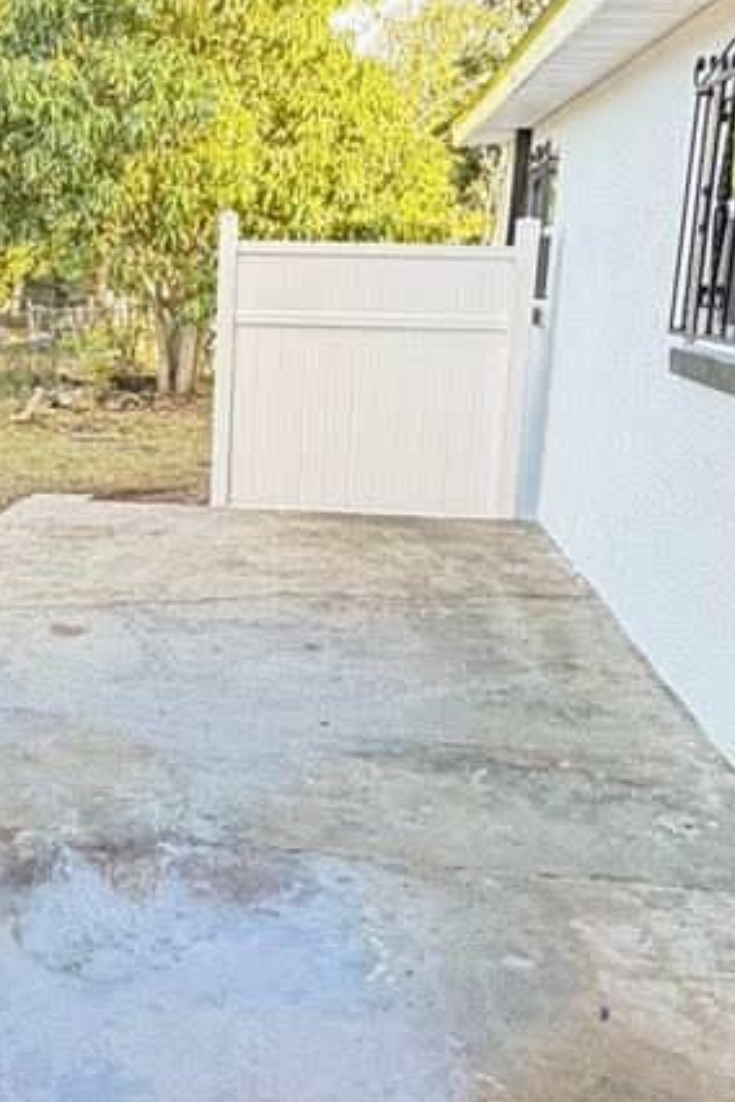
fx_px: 1256
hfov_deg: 32.1
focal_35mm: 41
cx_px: 202
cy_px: 556
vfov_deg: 47.4
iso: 200
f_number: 2.2
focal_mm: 2.22
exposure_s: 1/121
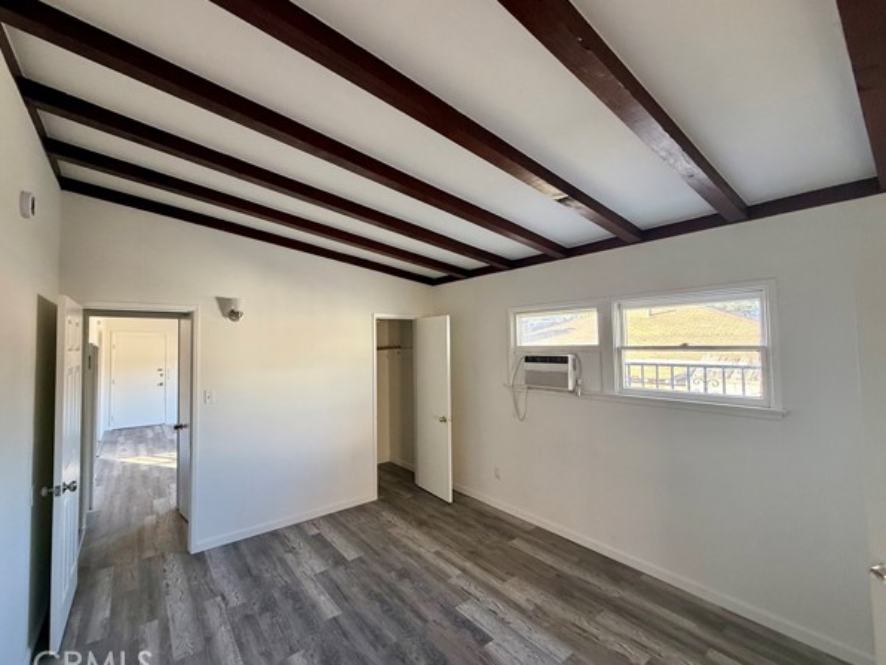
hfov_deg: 98.0
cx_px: 413
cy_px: 330
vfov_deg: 81.8
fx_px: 384
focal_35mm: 15
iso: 250
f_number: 2.2
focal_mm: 2.22
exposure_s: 1/99
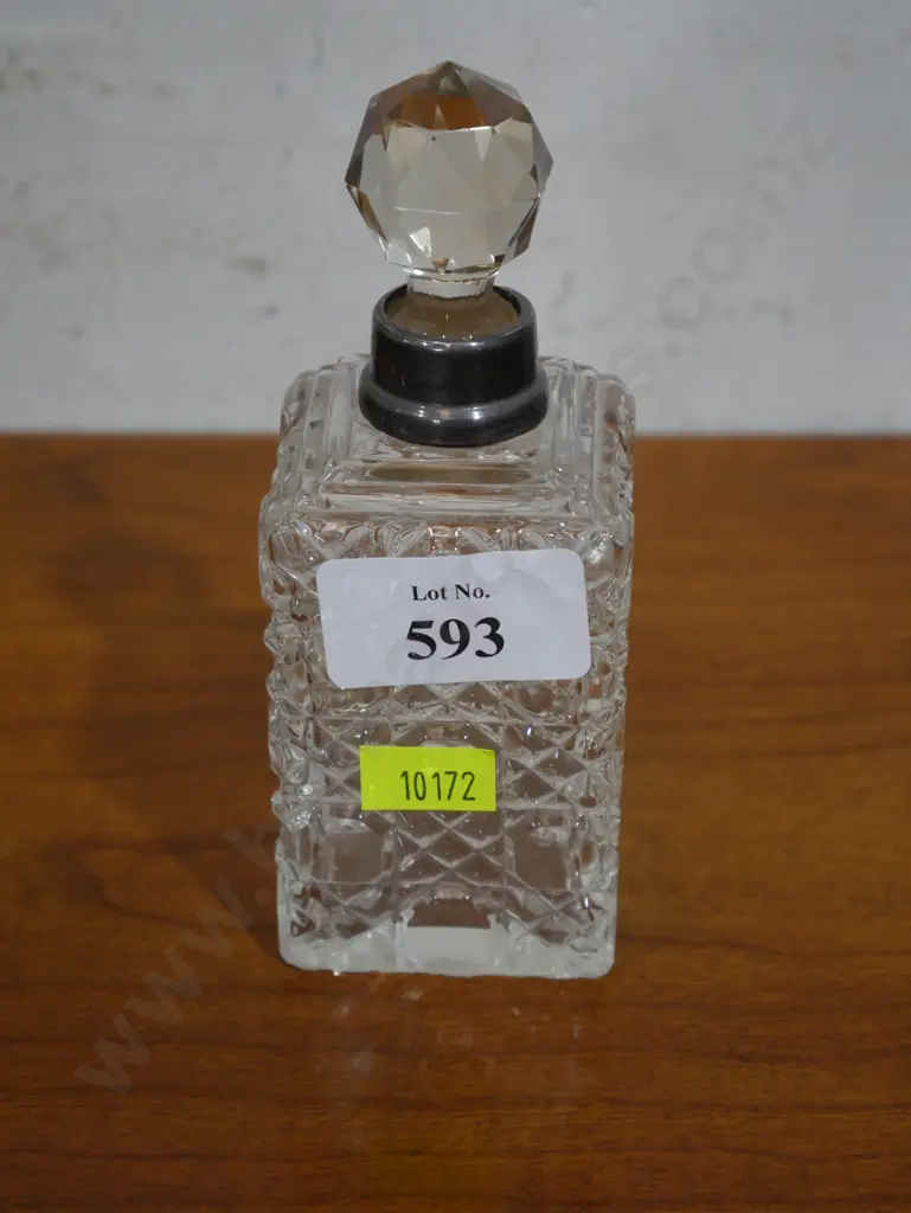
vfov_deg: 23.3
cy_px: 606
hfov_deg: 17.6
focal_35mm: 84
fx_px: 2945
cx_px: 456
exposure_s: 1/100
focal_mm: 42
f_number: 5.6
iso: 800
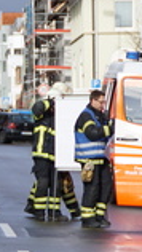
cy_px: 116
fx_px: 2387
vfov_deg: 6.0
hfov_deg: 3.4
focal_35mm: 357
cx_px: -46
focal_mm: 90
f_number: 6.3
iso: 100
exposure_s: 1/250
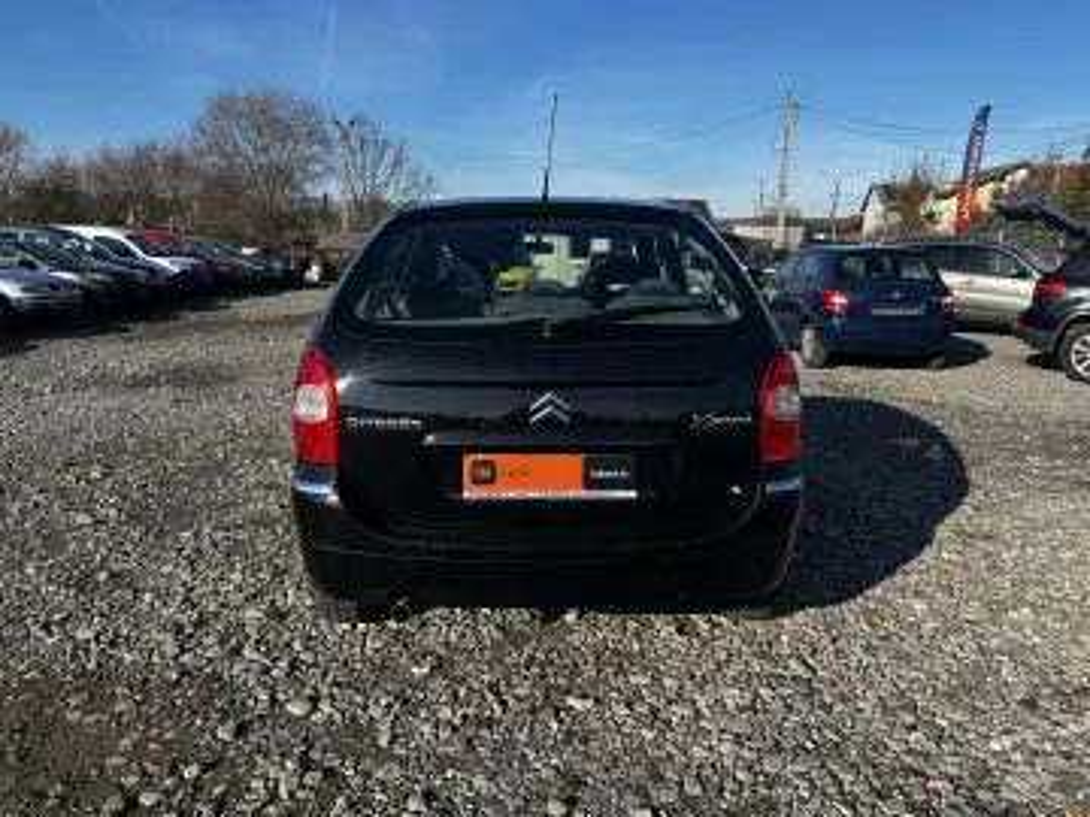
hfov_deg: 67.3
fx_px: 819
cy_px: 408
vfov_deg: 53.1
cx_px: 545
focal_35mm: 26
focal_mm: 5.7
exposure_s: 1/2571
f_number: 1.5
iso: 50
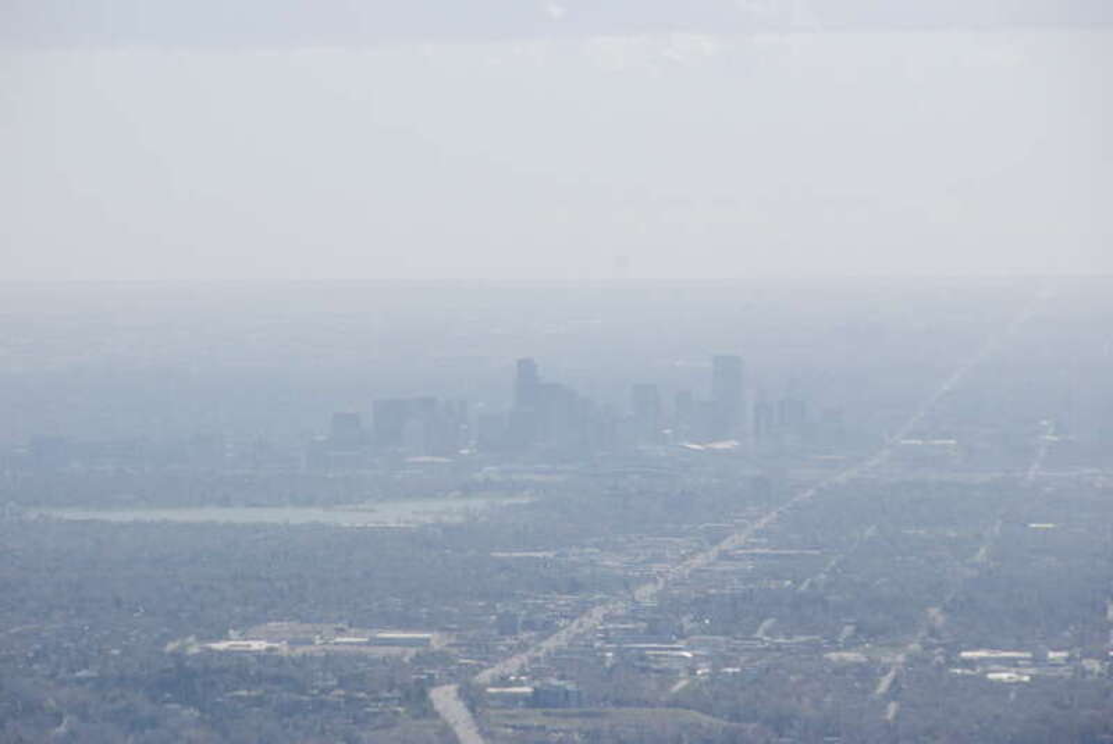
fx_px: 9283
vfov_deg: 4.6
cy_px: 372
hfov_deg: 6.9
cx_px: 556
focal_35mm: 300
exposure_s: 1/4000
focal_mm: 200
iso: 1600
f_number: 10
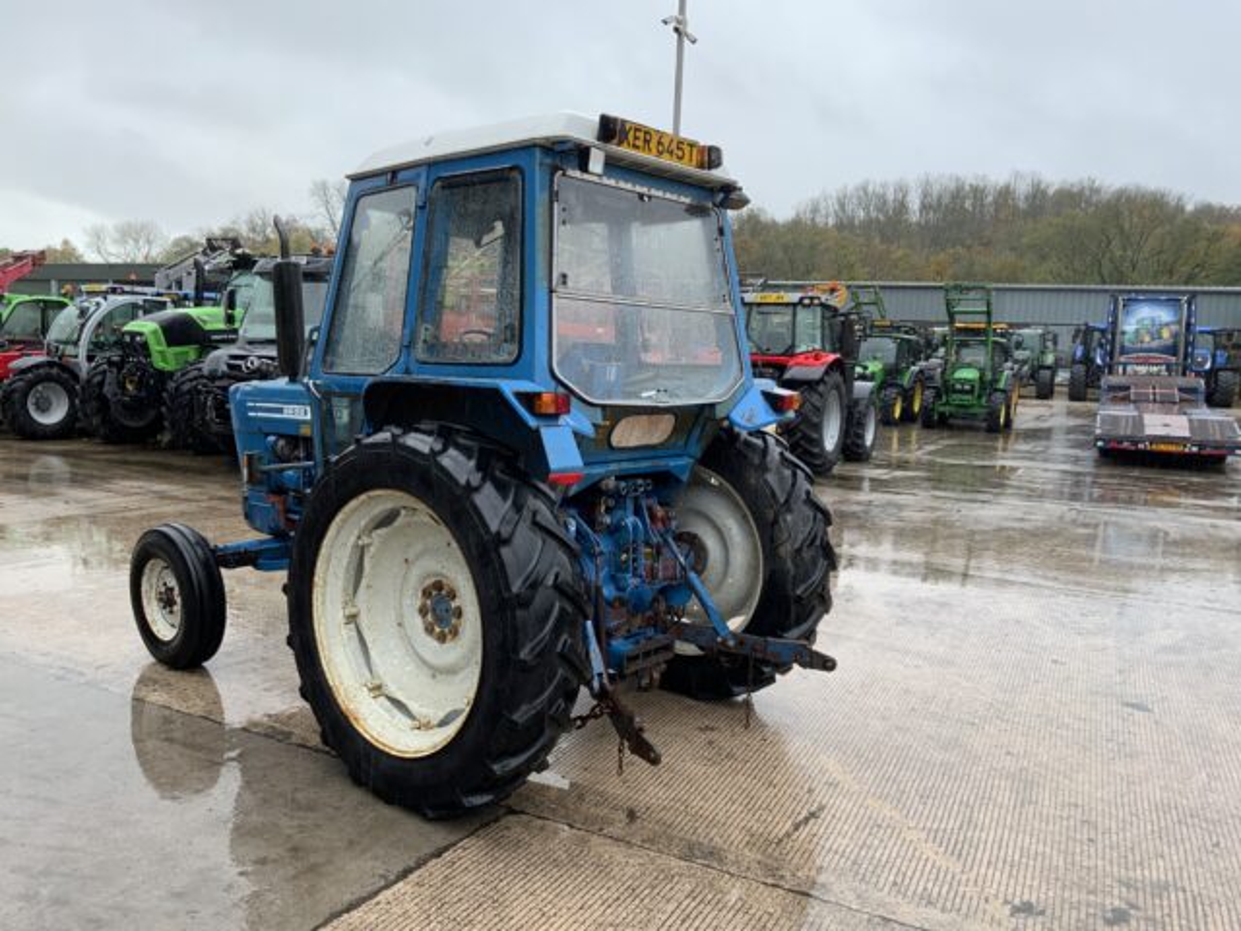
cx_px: 620
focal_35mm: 29
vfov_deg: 48.2
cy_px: 466
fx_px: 1040
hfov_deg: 61.7
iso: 20
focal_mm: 3
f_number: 1.8
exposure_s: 1/122
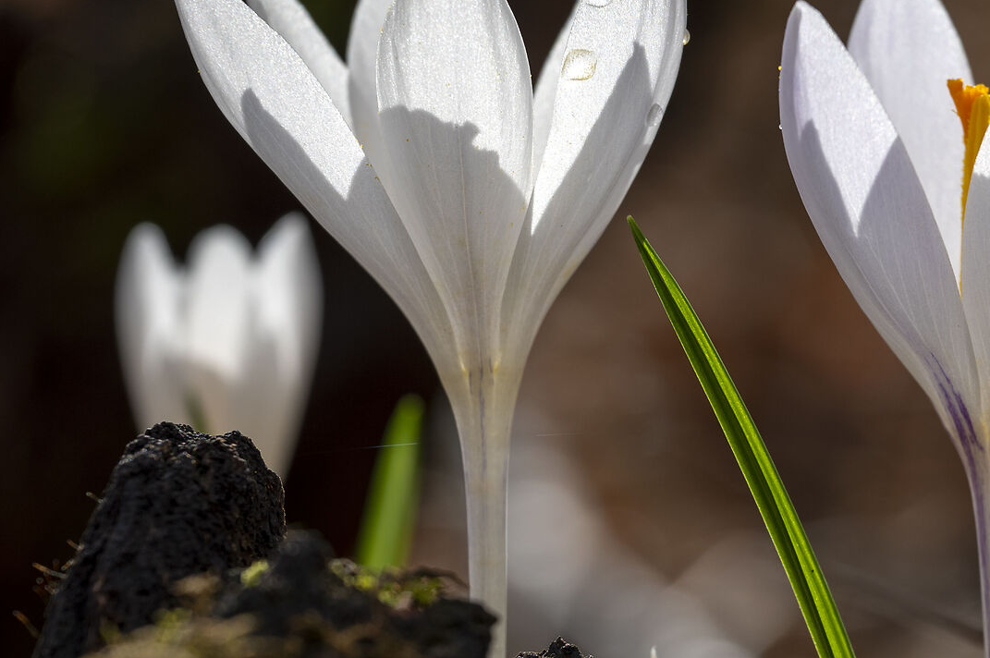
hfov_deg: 7.6
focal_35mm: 269
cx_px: 835
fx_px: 7391
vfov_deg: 5.1
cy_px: 406
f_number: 8
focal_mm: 120
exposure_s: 1/160
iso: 100
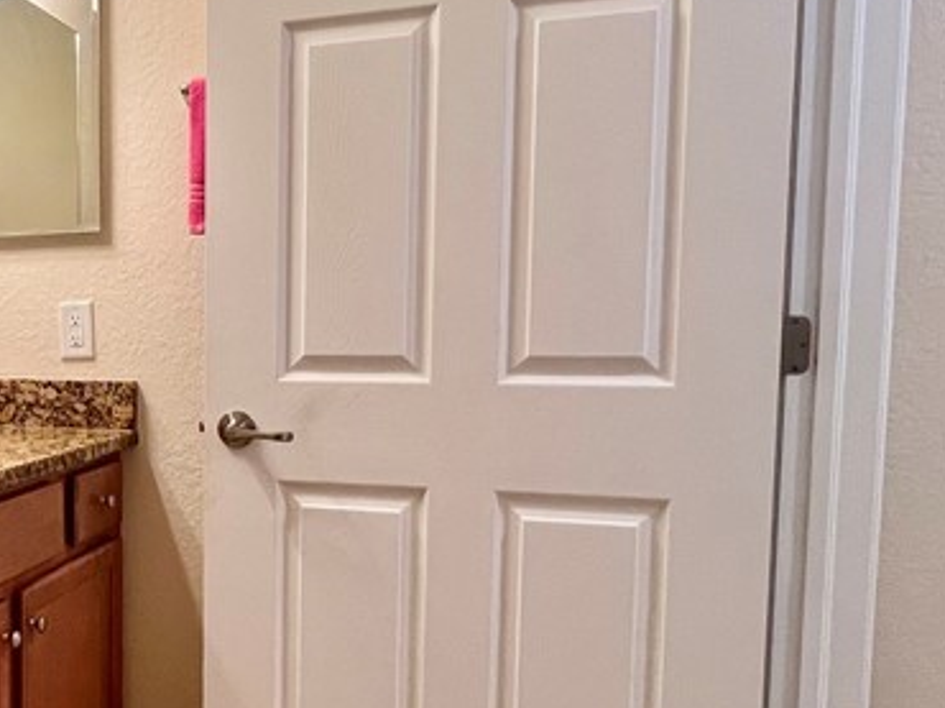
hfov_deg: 44.5
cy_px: 412
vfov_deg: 39.5
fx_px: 982
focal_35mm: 36
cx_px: 20
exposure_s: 1/60
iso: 200
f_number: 1.8
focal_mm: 1.57
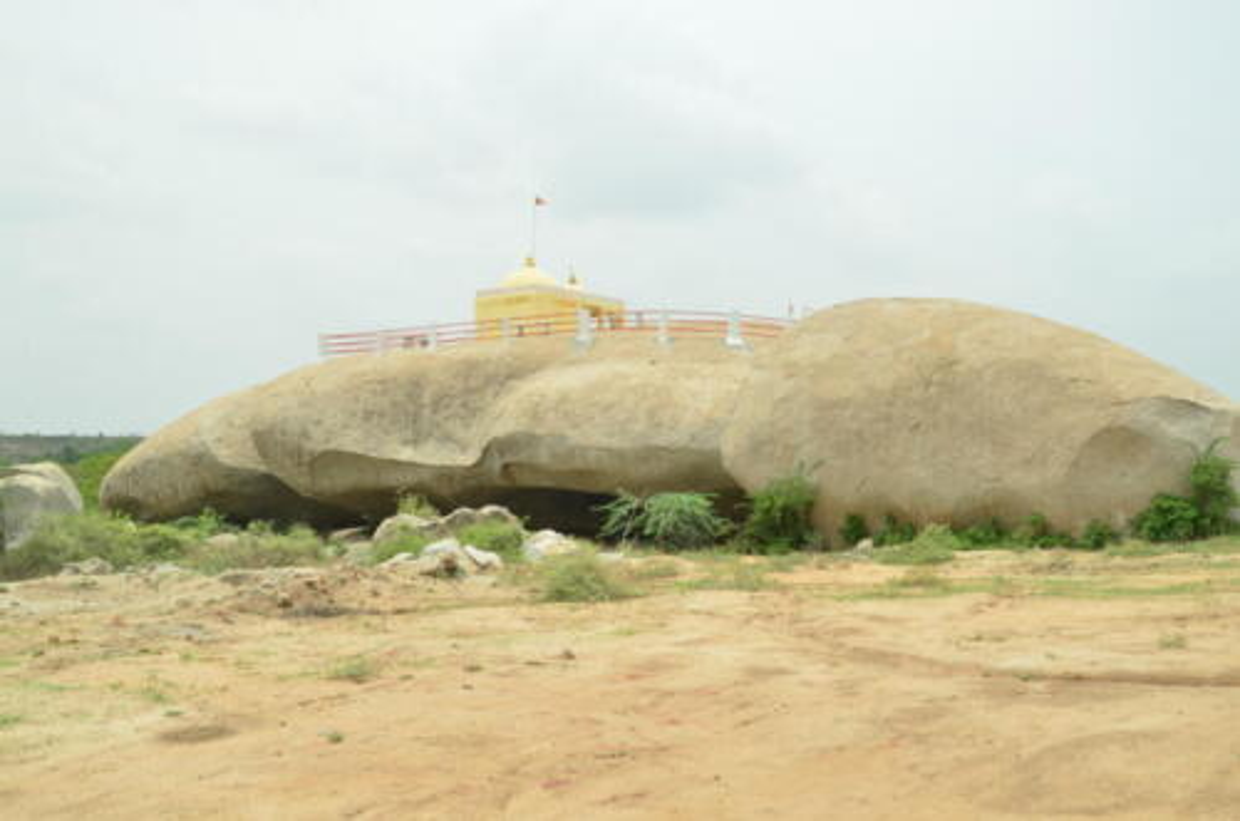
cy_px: 410
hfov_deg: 53.2
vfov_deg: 36.7
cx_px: 620
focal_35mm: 36
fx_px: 1237
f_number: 13
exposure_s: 1/125
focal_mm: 24
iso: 200
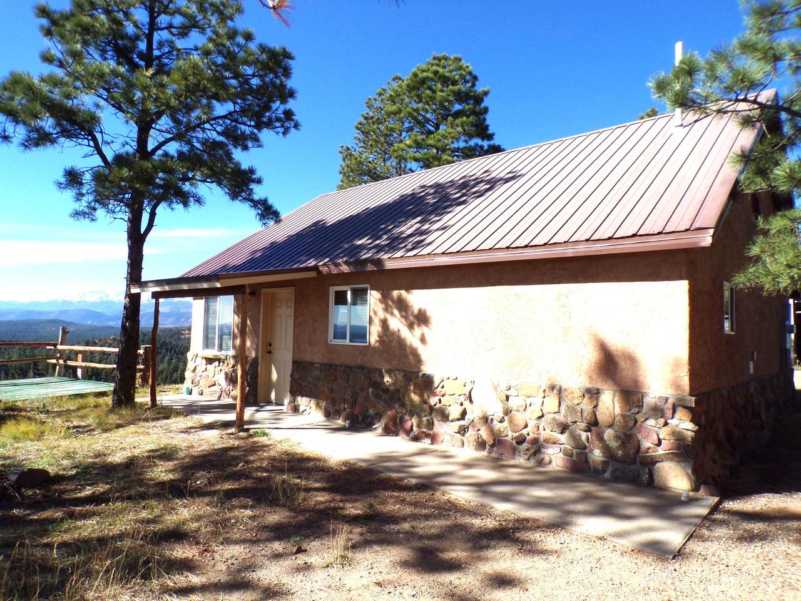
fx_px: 555
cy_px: 300
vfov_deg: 56.8
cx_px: 400
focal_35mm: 24
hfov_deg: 71.6
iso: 80
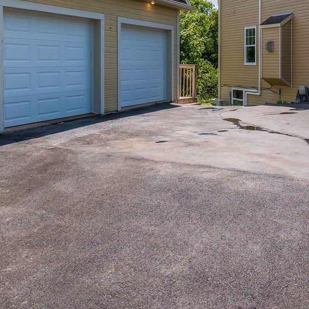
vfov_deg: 38.3
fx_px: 414
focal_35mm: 41
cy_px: 35
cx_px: 227
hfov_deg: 39.9
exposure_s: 1/2500
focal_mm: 10
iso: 400
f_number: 5.6
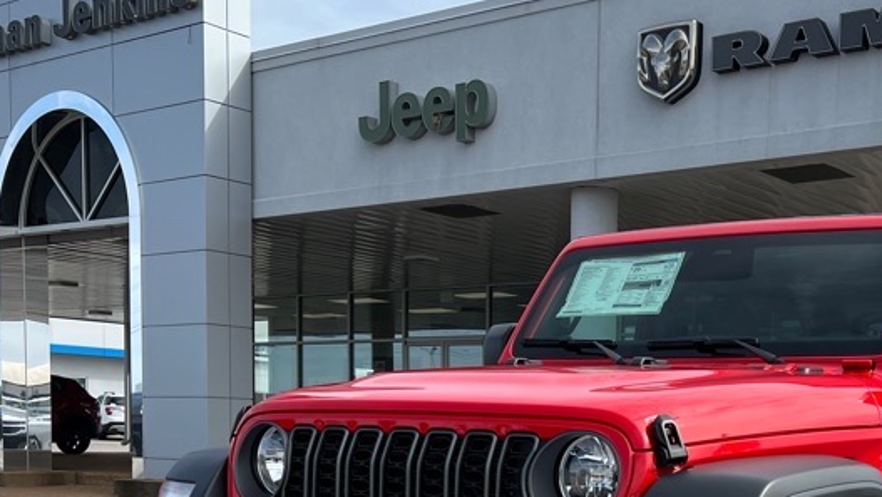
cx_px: 664
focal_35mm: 55
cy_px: 537
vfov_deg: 20.9
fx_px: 1287
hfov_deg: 36.9
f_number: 1.5
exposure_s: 1/3831
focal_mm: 5.7
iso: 50
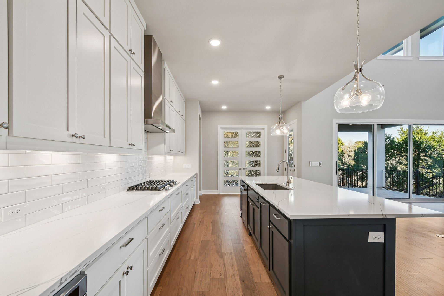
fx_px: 185
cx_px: 222
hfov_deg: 100.4
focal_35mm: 15
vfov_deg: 77.3
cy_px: 148
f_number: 8
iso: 400
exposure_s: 1/80
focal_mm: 10
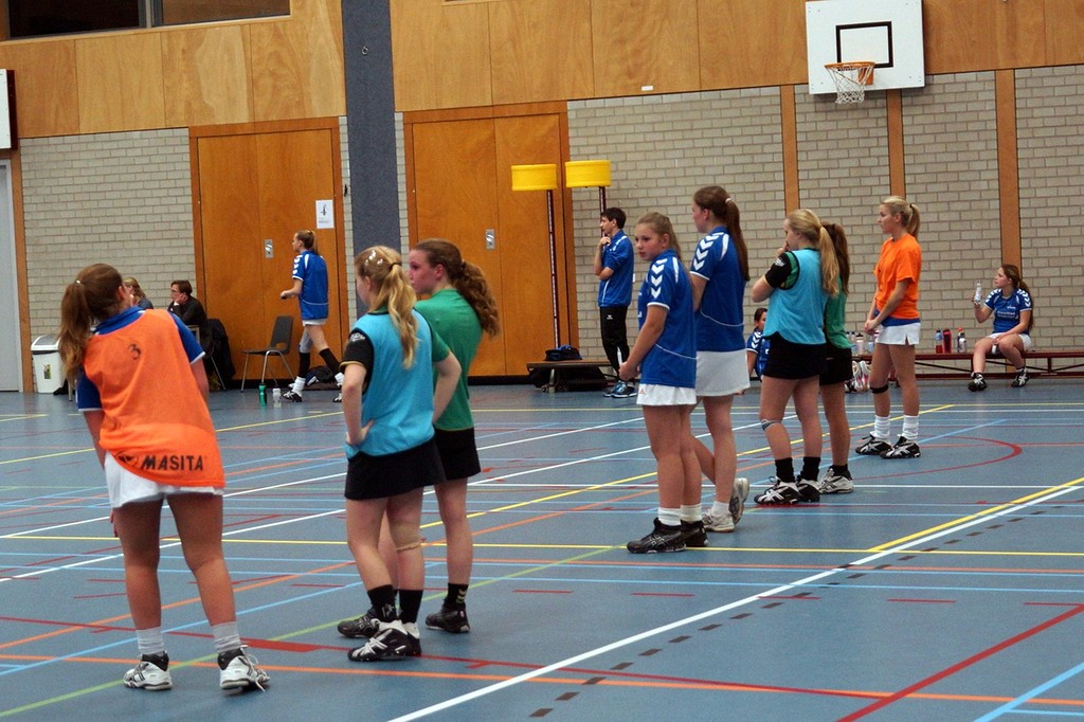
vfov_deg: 22.6
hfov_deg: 33.4
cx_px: 542
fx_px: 1806
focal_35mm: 60
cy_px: 361
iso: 1000
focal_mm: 40
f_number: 2.8
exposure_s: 1/250
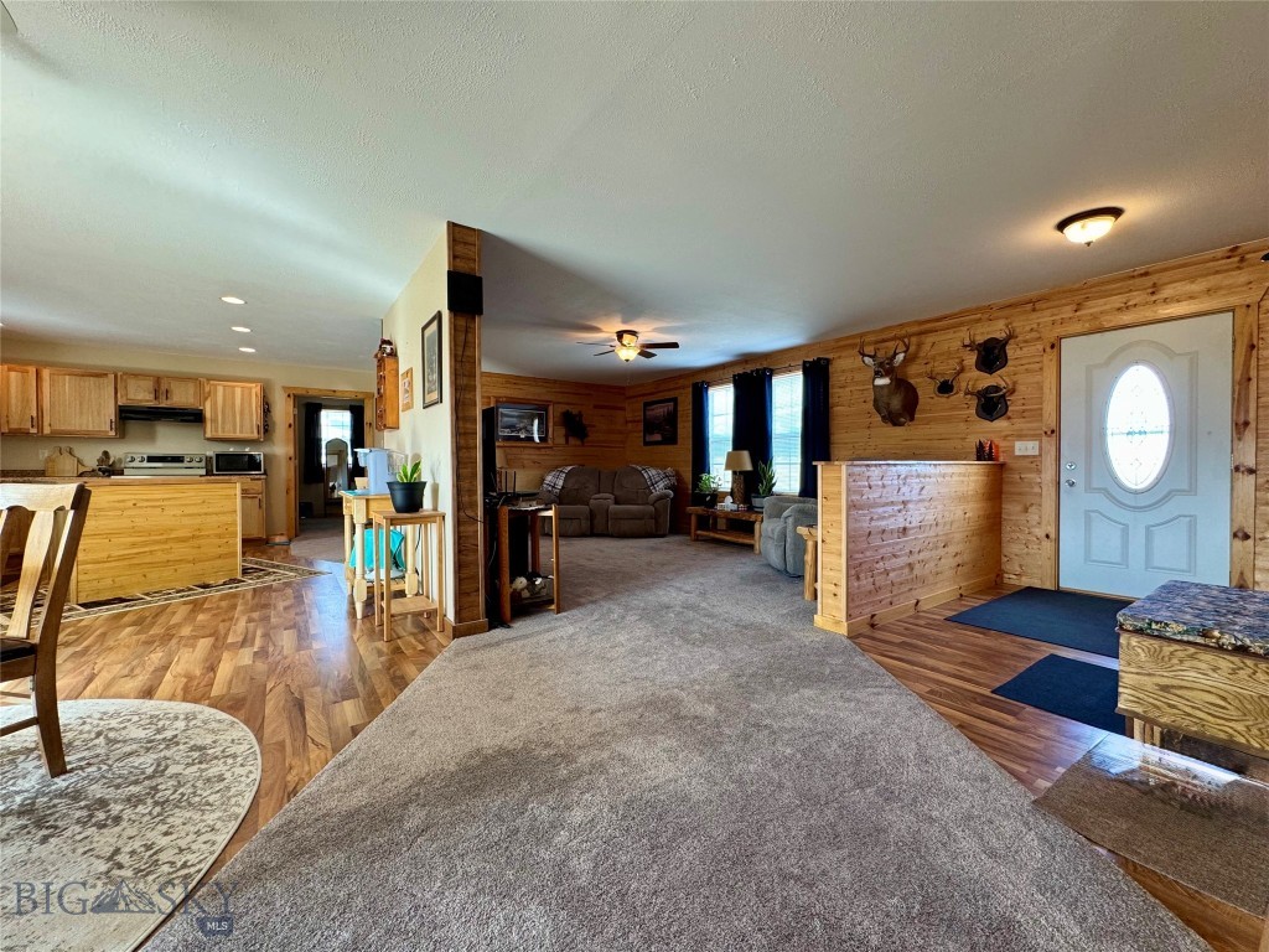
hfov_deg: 102.1
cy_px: 476
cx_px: 634
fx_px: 513
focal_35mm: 14
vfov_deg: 85.7
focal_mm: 2.22
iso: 160
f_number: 2.2
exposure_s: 1/60
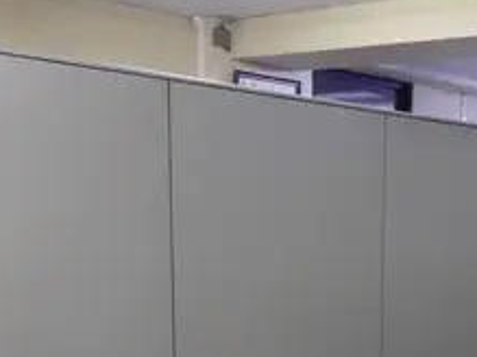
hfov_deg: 25.3
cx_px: 484
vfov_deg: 19.1
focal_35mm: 73
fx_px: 1005
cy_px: 420
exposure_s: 1/30
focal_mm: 4.5
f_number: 3
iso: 400
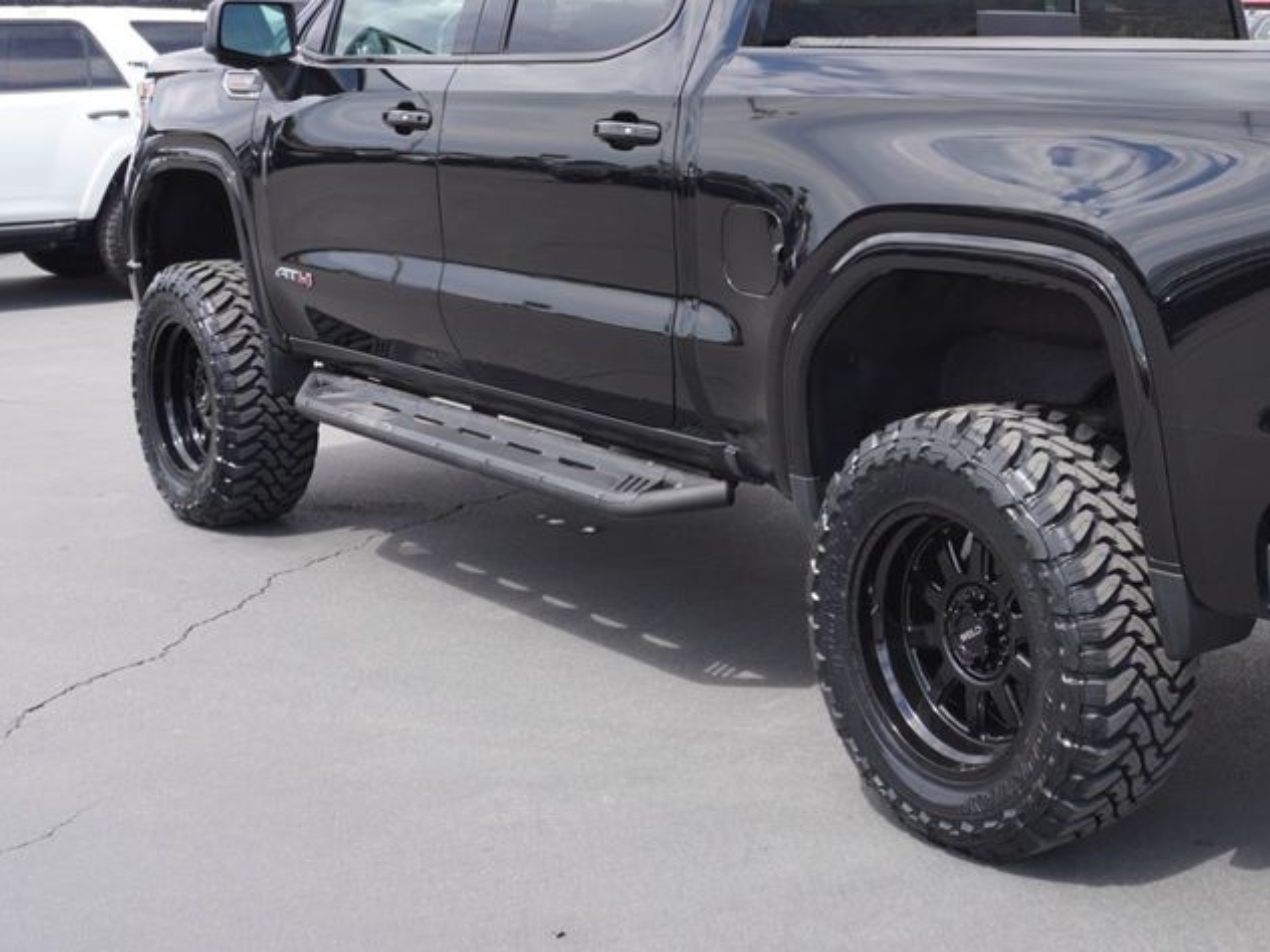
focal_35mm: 54
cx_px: 1025
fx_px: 1973
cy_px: 358
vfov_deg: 27.1
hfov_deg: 34.5
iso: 100
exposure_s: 1/160
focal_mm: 23
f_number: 6.3
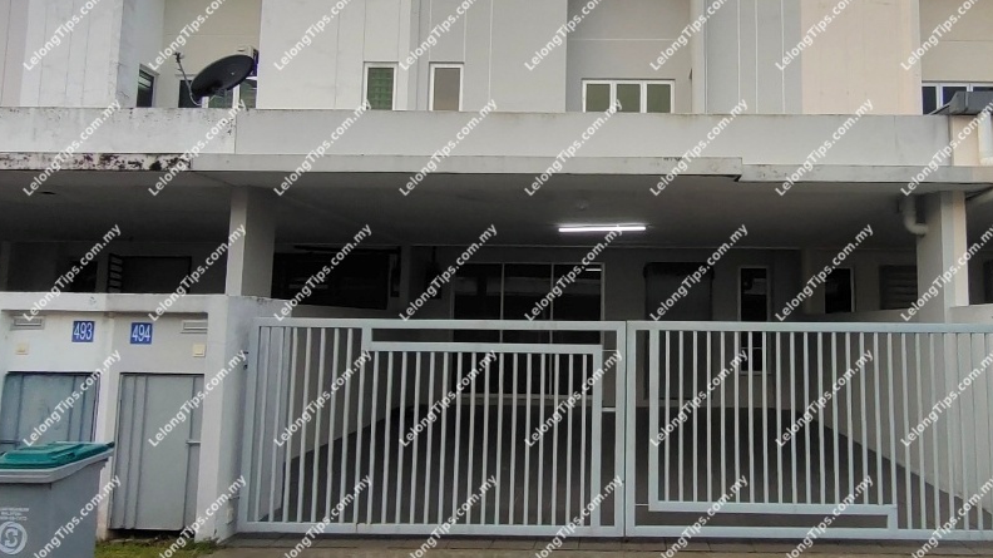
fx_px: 632
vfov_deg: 47.3
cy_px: 221
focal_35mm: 24
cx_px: 567
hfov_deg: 75.9
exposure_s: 1/167
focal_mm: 1.66
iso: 100
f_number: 2.2
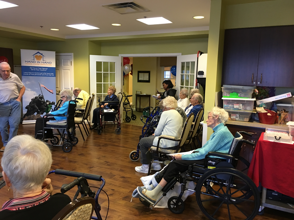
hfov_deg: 61.7
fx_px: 246
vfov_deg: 48.2
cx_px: 147
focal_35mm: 29
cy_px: 110
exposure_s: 1/15
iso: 64
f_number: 2.2
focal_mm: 4.15
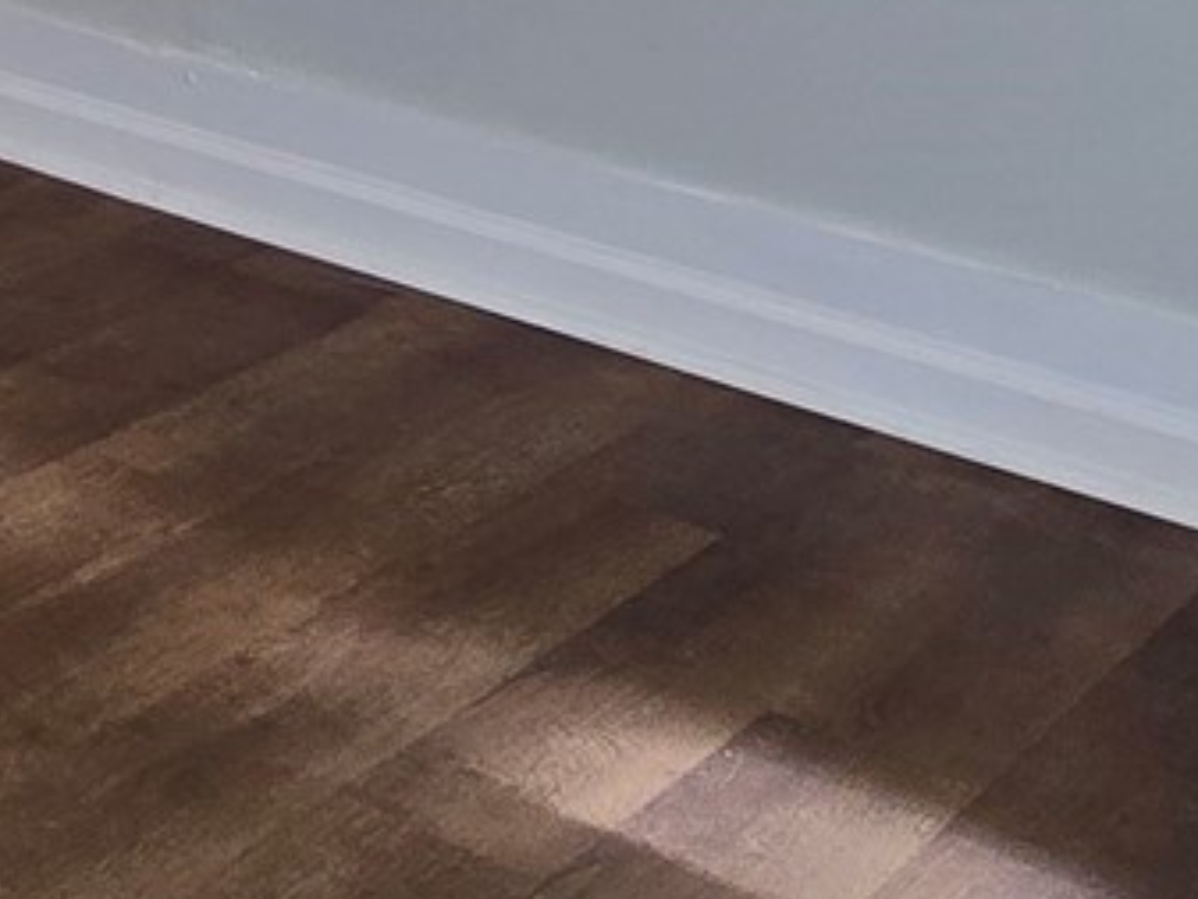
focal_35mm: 79
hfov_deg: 20.6
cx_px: -661
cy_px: -1126
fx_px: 2735
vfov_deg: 14.1
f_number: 2.2
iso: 50
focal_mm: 2.2
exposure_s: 1/120
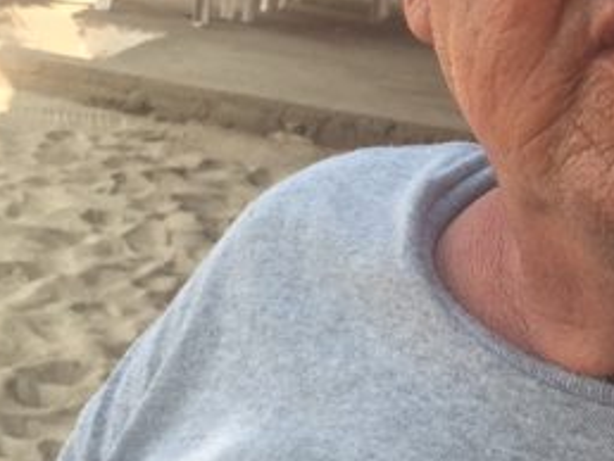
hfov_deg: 16.9
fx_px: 2042
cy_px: 12
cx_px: 545
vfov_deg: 12.8
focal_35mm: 115
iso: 32
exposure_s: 1/306
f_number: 2.2
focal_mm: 4.15
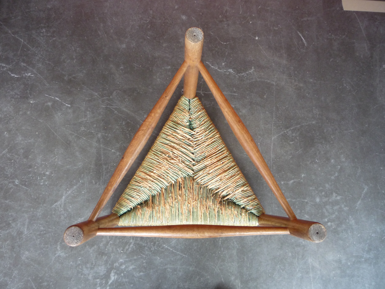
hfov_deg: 60.0
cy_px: 144
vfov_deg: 46.8
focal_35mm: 30
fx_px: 334
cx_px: 192
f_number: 3.3
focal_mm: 5.2
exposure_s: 1/30
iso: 250
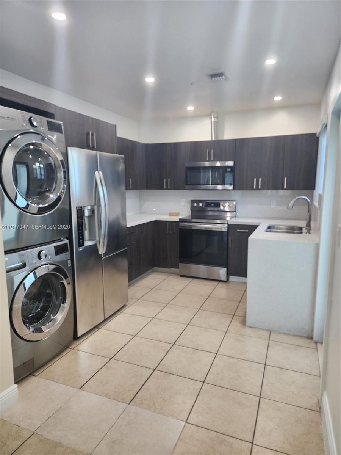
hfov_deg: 58.9
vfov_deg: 73.9
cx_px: 170
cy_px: 228
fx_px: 302
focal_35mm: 23
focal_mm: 6.4
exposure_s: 1/120
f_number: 1.8
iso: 250
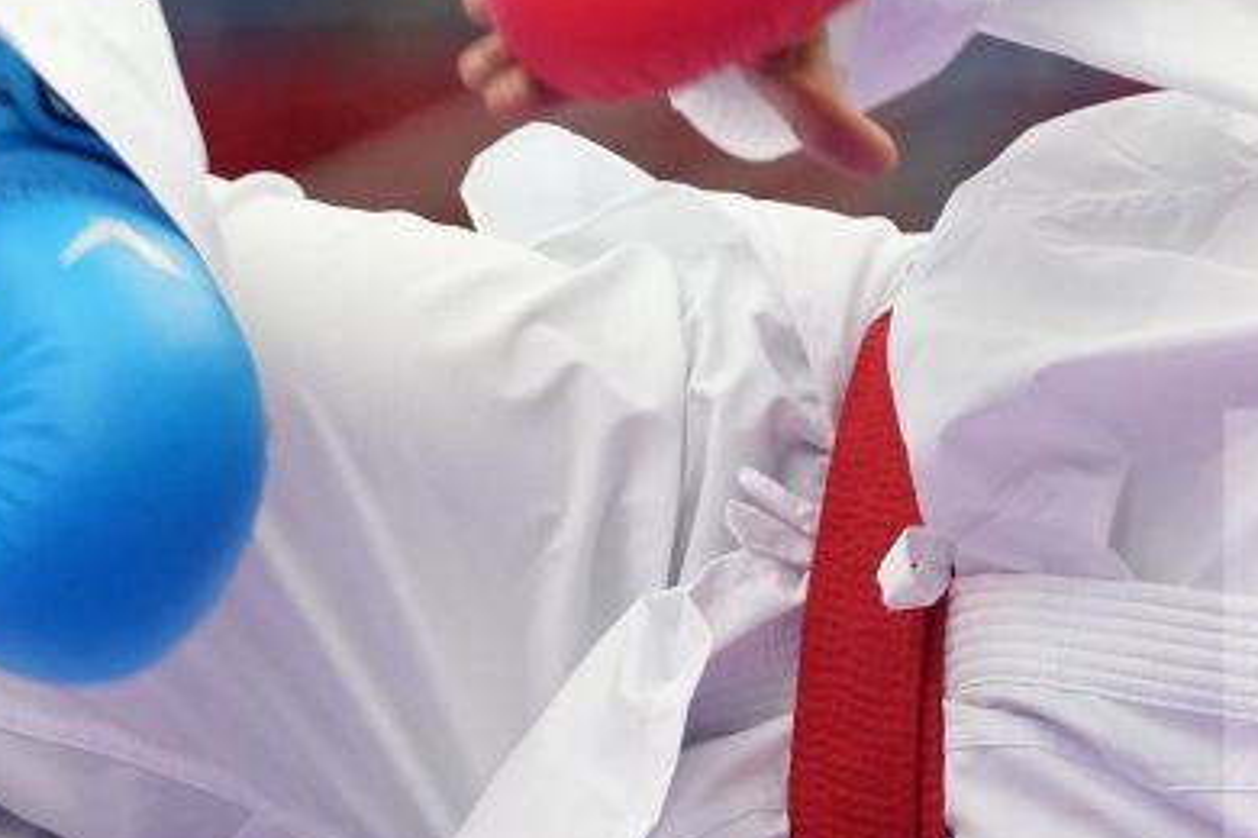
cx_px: 432
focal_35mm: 665
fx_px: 23236
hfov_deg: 3.1
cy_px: 703
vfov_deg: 2.1
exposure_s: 1/1000
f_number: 2.8
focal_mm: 144
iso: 1600
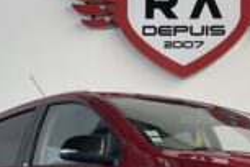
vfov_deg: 7.0
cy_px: 114
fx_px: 1361
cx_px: 197
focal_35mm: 196
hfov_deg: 10.5
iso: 160
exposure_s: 1/121
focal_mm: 9
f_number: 2.8
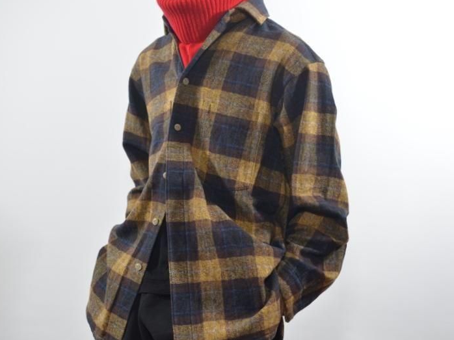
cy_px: 170
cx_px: 232
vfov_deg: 22.2
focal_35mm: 66
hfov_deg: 29.4
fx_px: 865
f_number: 4.5
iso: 800
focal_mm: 40
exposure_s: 1/80
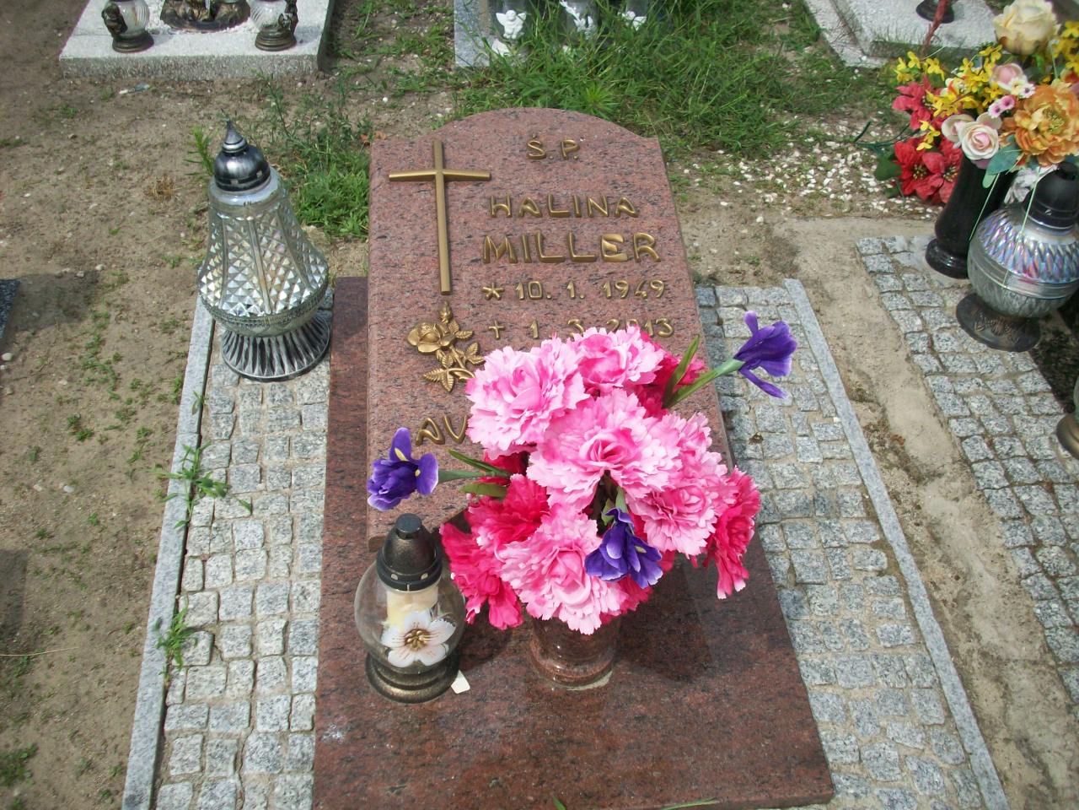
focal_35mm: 37
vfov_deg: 38.7
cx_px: 540
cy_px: 405
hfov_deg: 50.1
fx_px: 1153
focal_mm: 6.2
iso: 80
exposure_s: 1/385
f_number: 5.6
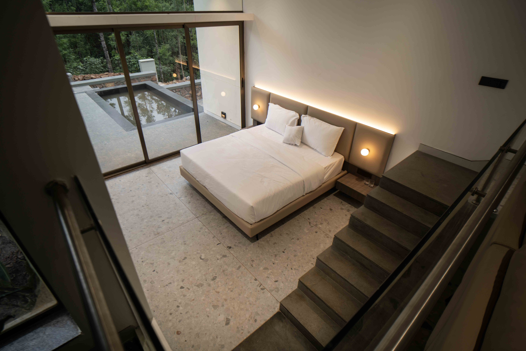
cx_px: 263
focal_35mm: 18
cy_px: 176
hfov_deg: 90.0
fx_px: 263
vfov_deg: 67.4
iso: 200
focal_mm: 18
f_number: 3.2
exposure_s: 1/100
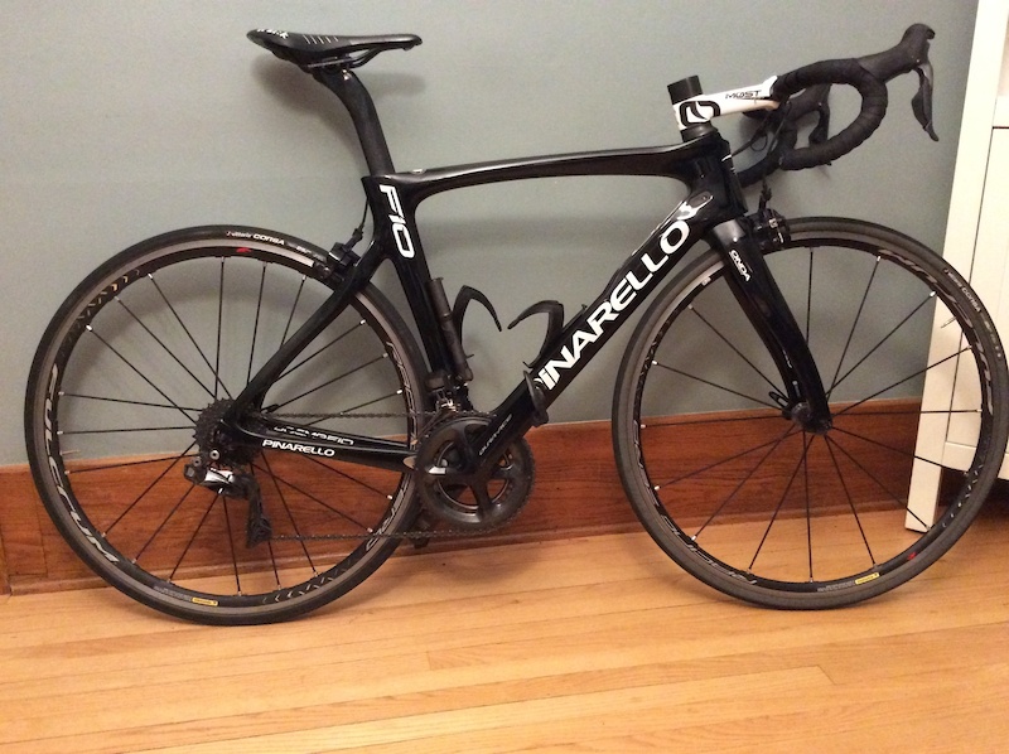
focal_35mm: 32
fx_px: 932
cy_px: 377
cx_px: 504
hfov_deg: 56.9
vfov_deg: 44.1
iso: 500
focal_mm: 3.3
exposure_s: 1/15
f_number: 2.4
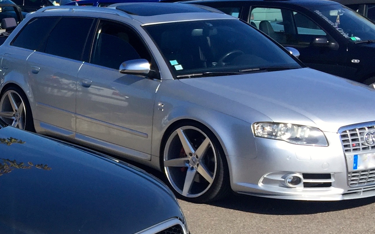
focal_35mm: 78
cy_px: 204
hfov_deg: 24.5
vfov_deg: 16.5
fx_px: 797
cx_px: -49
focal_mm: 4.15
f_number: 2.2
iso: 32
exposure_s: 1/1522
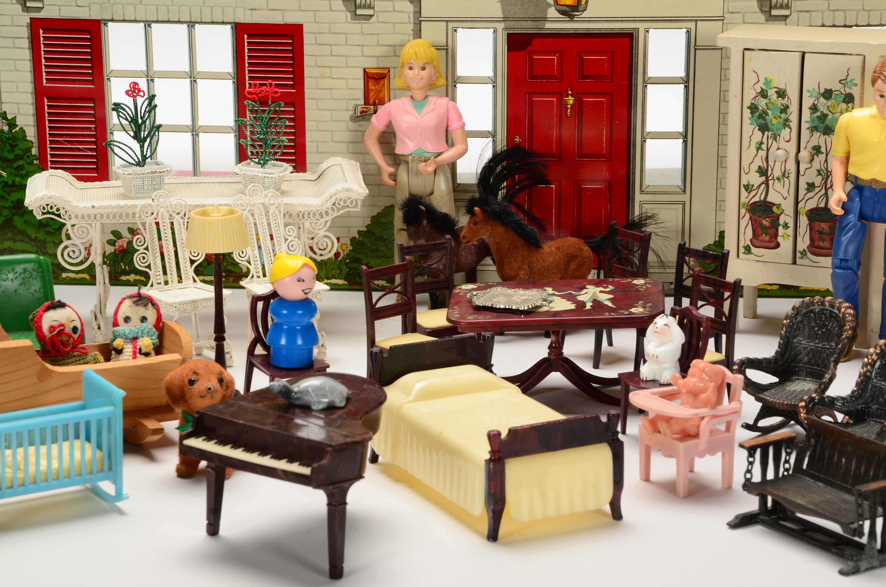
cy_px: 294
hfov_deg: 18.2
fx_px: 2763
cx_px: 443
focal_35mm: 112
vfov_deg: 12.1
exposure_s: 1/160
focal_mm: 75
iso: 200
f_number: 16
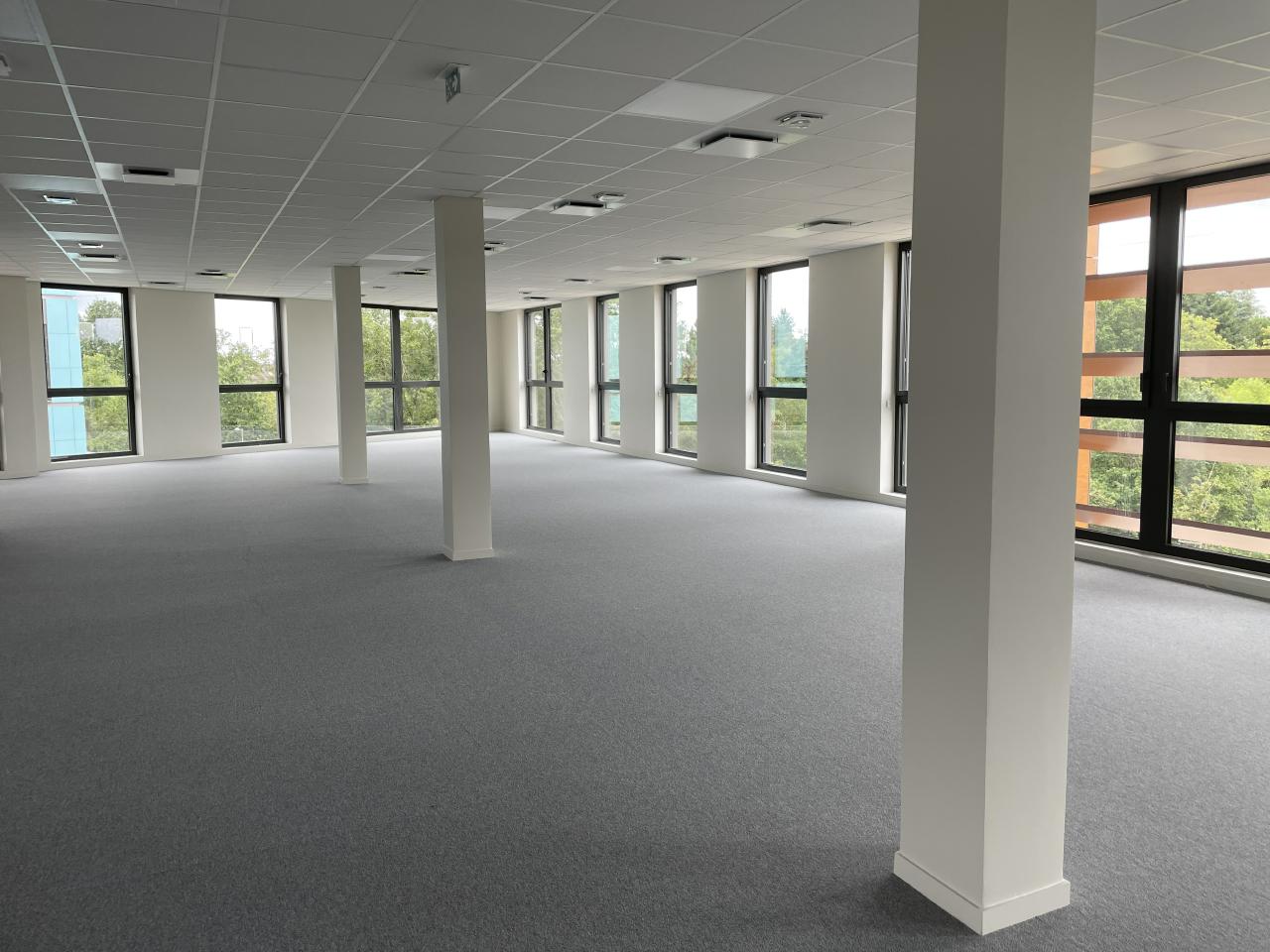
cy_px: 476
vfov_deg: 53.1
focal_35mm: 26
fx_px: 954
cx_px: 635
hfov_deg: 67.3
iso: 50
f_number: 1.6
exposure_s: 1/121
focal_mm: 4.2
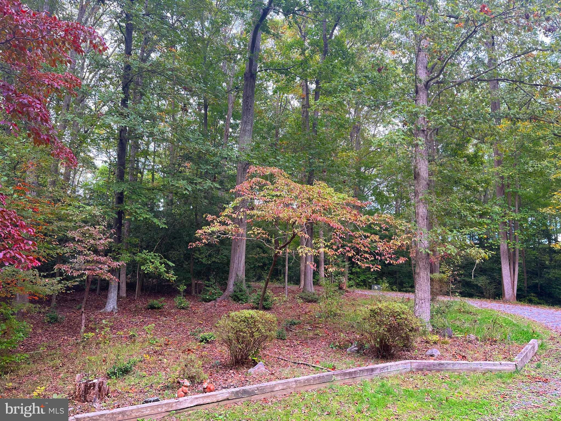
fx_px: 421
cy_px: 210
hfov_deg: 67.3
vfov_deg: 53.1
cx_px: 280
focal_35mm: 26
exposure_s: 1/122
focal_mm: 5.1
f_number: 1.6
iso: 64
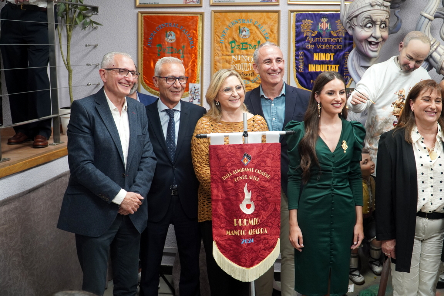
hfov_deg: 42.3
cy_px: 148
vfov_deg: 28.9
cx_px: 222
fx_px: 573
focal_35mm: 46
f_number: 4
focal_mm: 31
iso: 800
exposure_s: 1/50
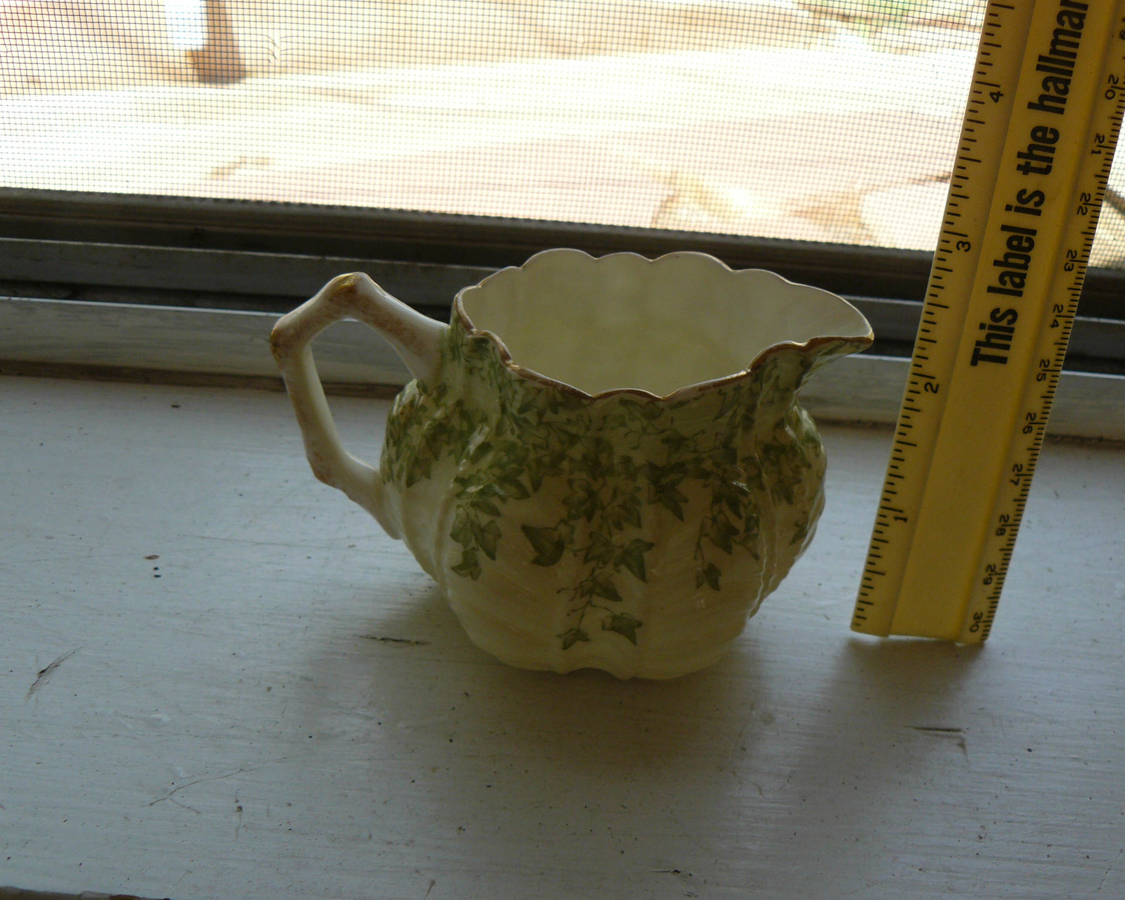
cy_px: 451
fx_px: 1265
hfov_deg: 47.9
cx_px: 587
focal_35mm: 38
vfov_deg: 39.2
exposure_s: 1/160
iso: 100
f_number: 4
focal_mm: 6
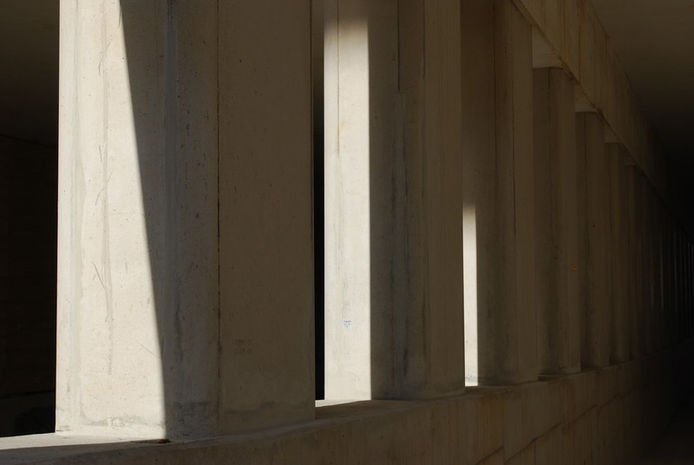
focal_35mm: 66
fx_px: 1274
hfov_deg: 30.5
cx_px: 347
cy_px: 232
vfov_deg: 20.7
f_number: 8
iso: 100
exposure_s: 1/250
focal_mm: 44
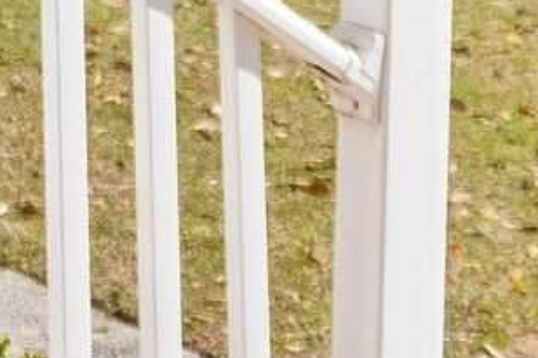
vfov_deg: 5.7
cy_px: -600
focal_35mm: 228
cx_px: 80
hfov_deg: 9.0
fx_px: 3412
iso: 100
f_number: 4
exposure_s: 1/350
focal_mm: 23
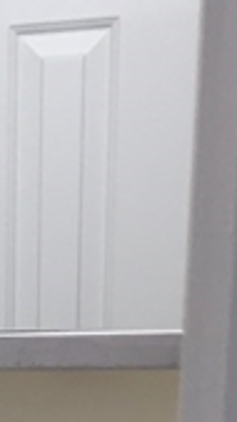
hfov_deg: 7.7
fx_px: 1610
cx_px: -367
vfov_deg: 14.0
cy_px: 627
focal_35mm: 144
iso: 32
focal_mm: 4.15
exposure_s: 1/30
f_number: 2.2
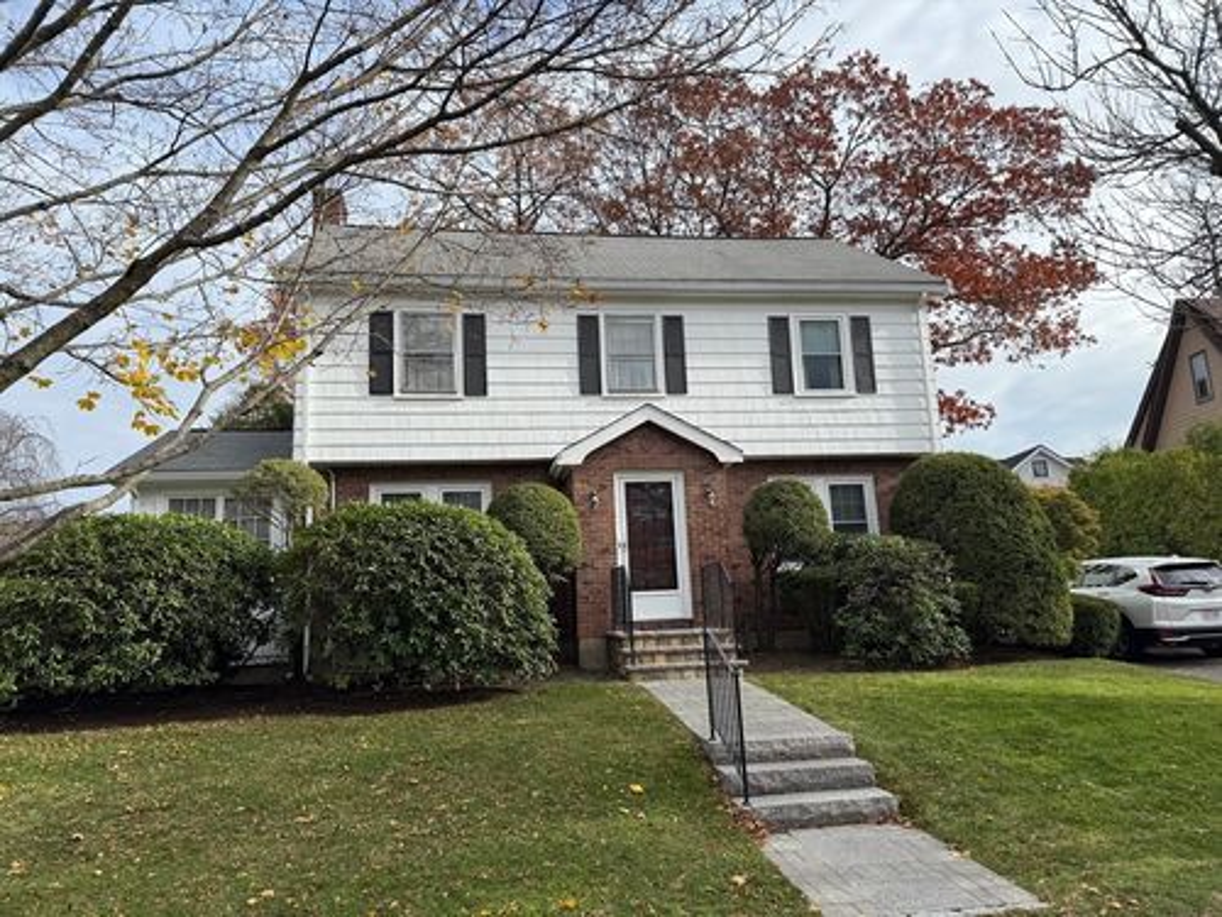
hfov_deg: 71.6
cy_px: 458
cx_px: 611
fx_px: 847
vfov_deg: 56.8
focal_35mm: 24
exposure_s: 1/2703
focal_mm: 6.76
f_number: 1.78
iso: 80
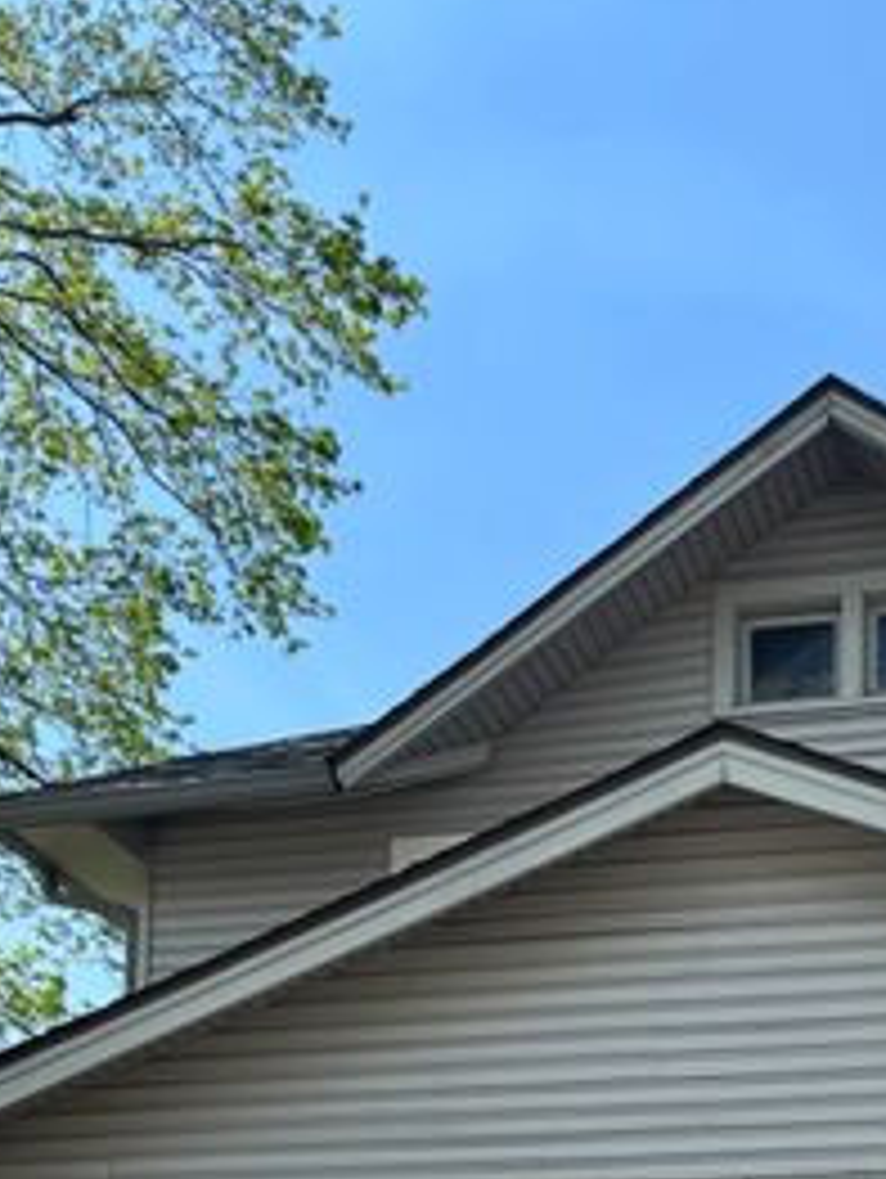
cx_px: 837
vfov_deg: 27.3
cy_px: 1469
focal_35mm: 61
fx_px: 2078
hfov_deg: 23.3
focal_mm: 6.76
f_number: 1.78
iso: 80
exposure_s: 1/1767
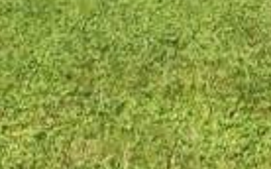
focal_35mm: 143
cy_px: -269
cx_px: 344
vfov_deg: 8.2
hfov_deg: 14.1
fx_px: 1055
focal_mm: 4.15
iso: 32
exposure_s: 1/1866
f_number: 2.2
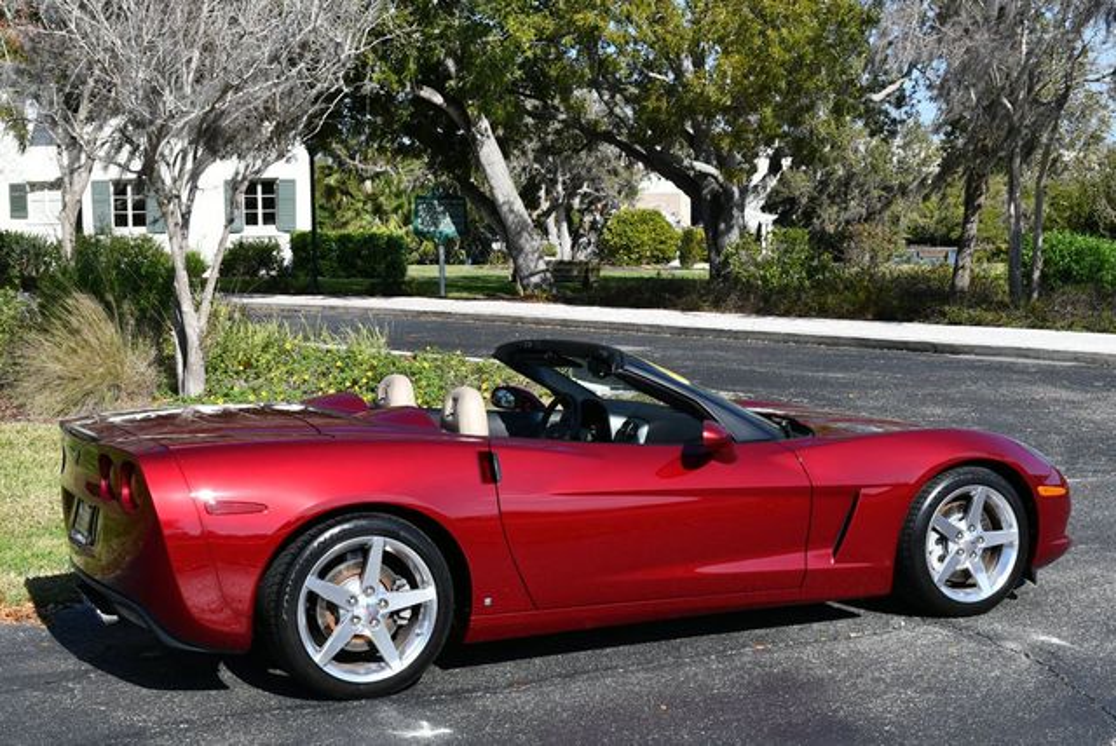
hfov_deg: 35.6
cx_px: 558
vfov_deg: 24.2
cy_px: 373
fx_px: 1738
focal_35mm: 56
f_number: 8
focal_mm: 28
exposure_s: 1/250
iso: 100
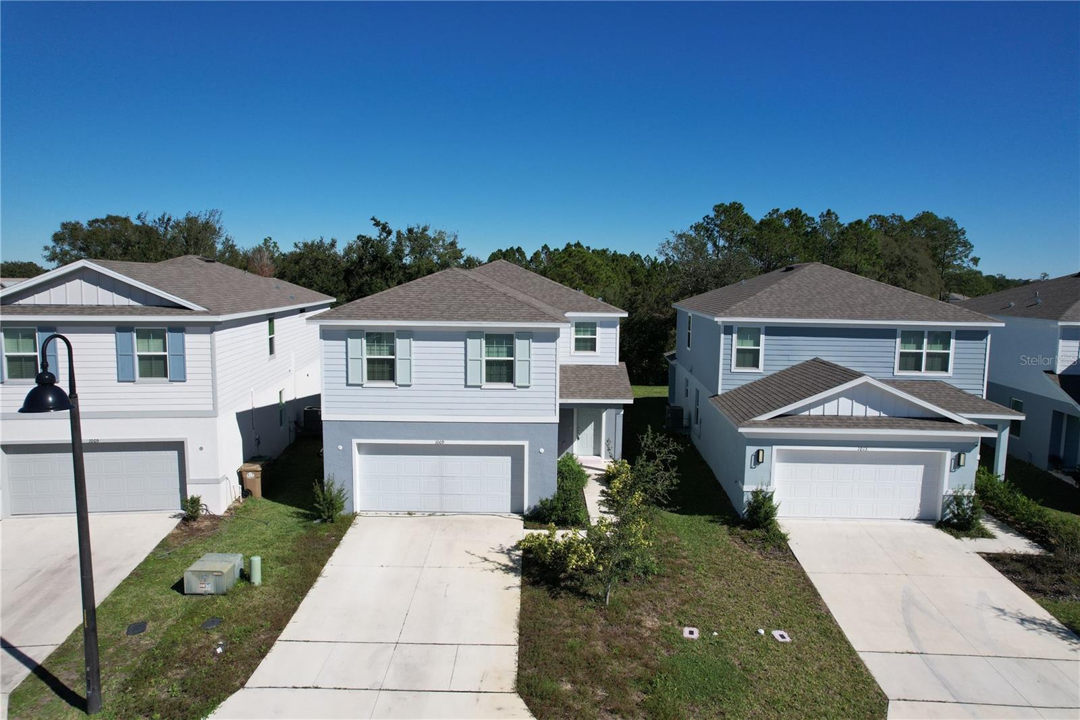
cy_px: 360
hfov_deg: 78.6
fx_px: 660
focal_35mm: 22
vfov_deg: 57.2
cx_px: 540
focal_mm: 8.38
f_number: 2.8
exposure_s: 1/4000
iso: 140
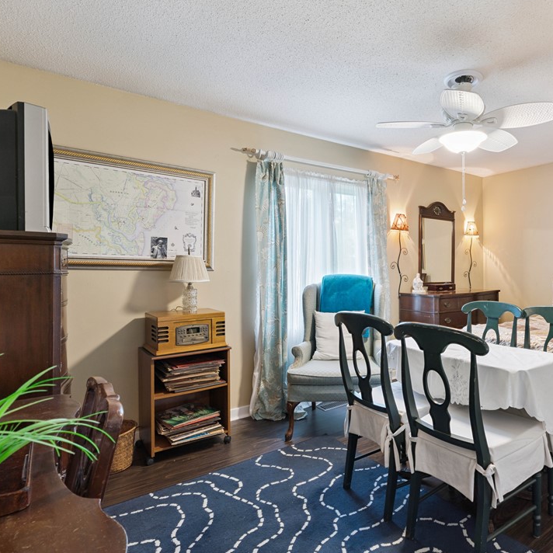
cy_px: 275
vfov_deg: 69.6
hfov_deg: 67.0
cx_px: 386
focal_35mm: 22
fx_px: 398
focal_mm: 17
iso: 250
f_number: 8
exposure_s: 1/2.5
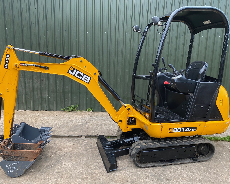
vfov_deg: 51.5
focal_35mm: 28
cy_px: 92
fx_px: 191
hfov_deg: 62.2
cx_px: 113
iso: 32
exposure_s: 1/159
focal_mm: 4.25
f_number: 1.8
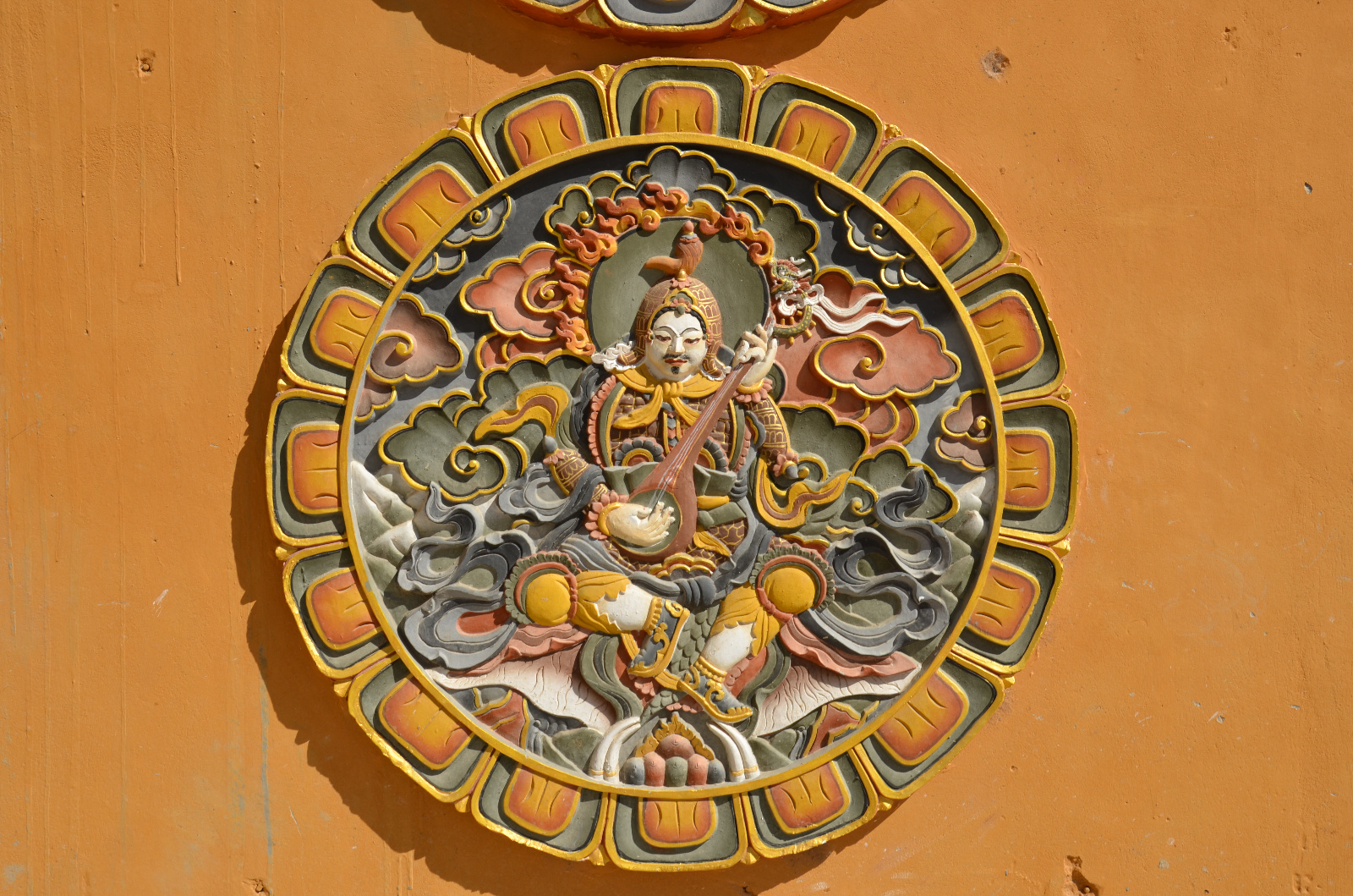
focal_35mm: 38
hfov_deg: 51.4
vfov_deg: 35.3
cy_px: 448
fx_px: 1406
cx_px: 676
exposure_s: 1/320
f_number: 9
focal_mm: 25
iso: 100
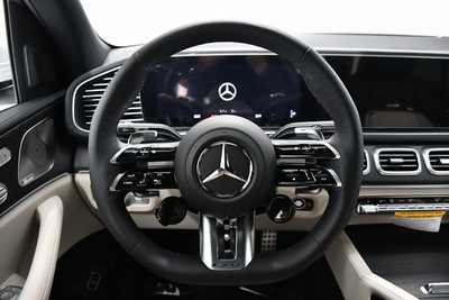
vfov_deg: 48.0
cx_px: 224
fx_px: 337
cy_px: 150
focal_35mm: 27
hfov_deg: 67.4
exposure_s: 1/60
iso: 4000
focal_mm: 18
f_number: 3.5
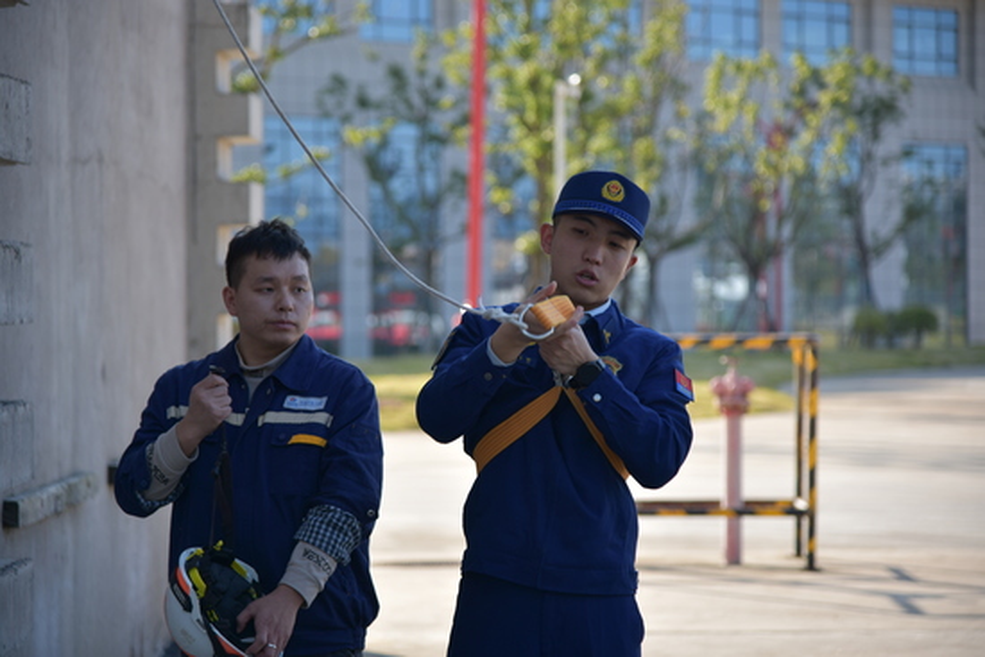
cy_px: 328
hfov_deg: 19.5
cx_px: 492
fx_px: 2873
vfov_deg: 13.0
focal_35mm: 105
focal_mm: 105
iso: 100
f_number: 4
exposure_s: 1/250
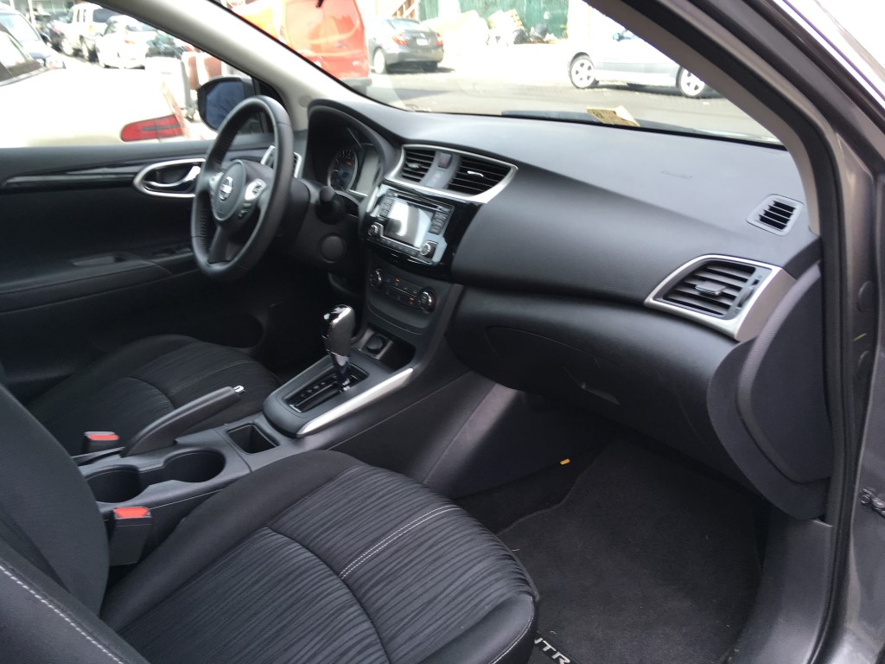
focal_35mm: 29
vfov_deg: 48.2
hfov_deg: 61.7
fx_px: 741
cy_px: 332
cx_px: 442
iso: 40
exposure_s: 1/120
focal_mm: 4.15
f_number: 2.2
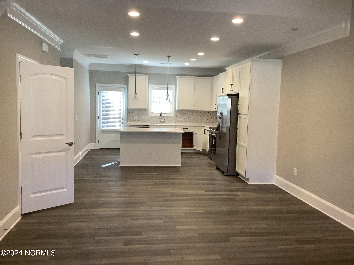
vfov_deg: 45.4
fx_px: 317
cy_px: 132
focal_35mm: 31
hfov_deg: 58.4
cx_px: 177
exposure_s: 1/60
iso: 200
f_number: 2.4
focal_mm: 3.3
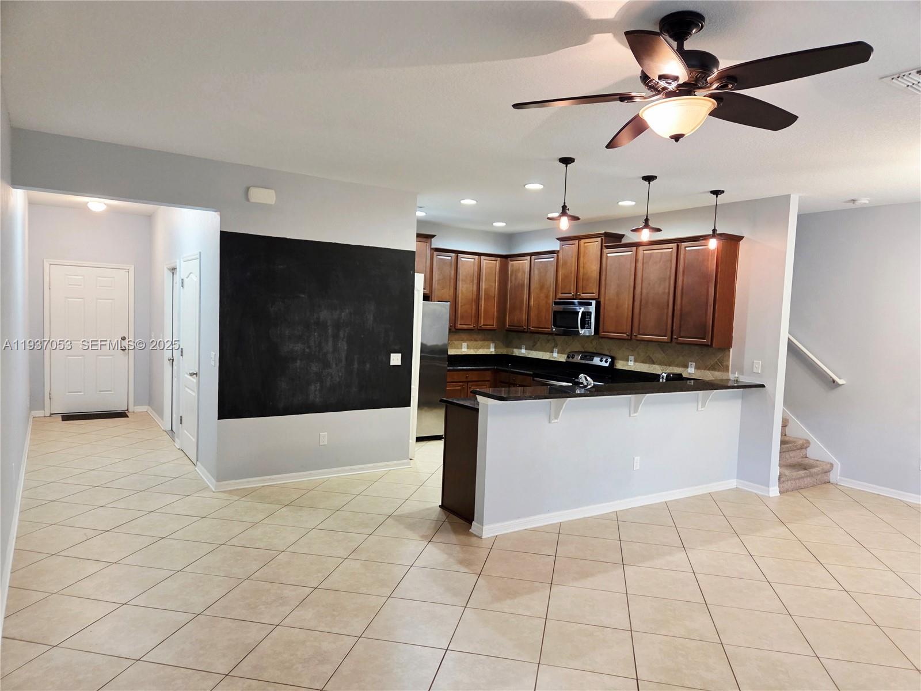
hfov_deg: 73.9
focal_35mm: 23
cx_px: 460
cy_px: 346
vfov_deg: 58.9
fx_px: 612
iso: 640
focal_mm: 5.4
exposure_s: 1/120
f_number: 1.8
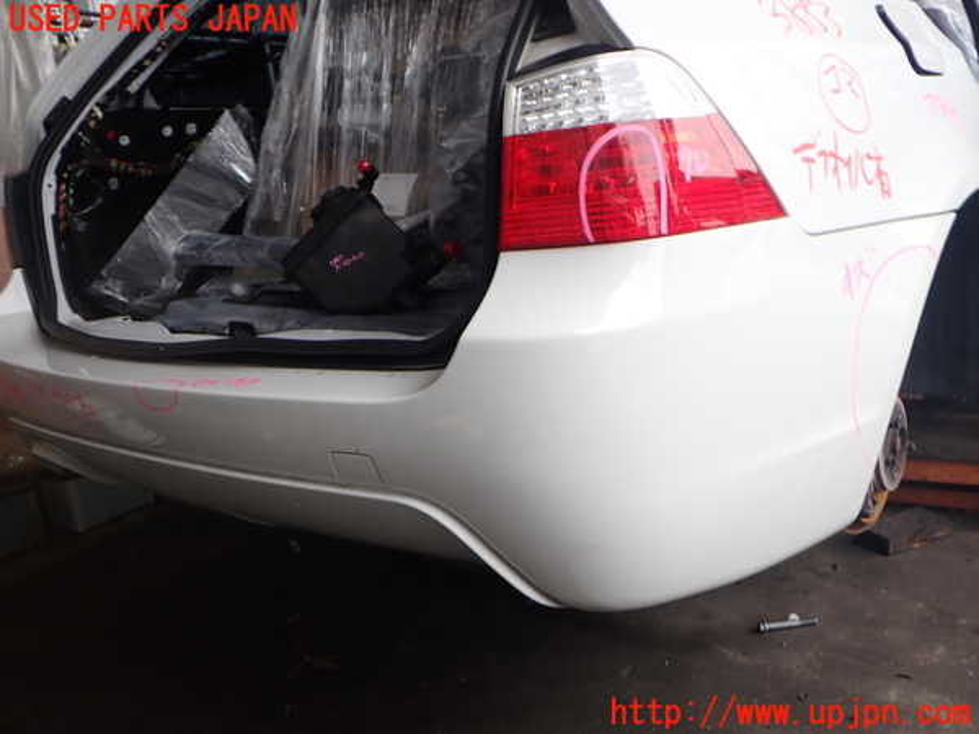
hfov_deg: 60.0
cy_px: 367
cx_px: 490
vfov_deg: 46.8
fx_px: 848
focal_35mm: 30
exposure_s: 1/200
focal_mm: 5.4
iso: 100
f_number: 2.3
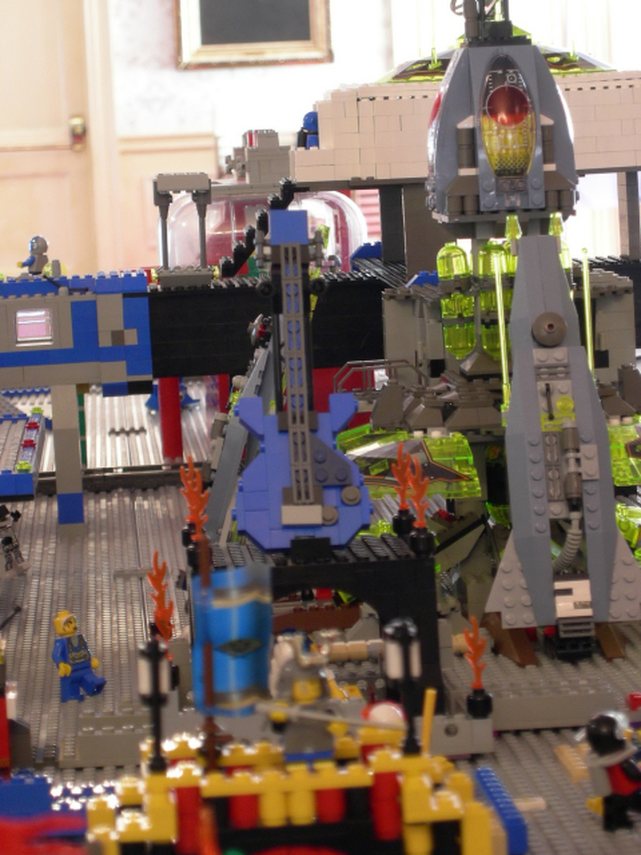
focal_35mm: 126
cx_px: 320
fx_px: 3111
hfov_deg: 11.8
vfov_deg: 15.6
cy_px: 428
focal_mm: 26.3
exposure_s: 1.36
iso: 200
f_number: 5.2
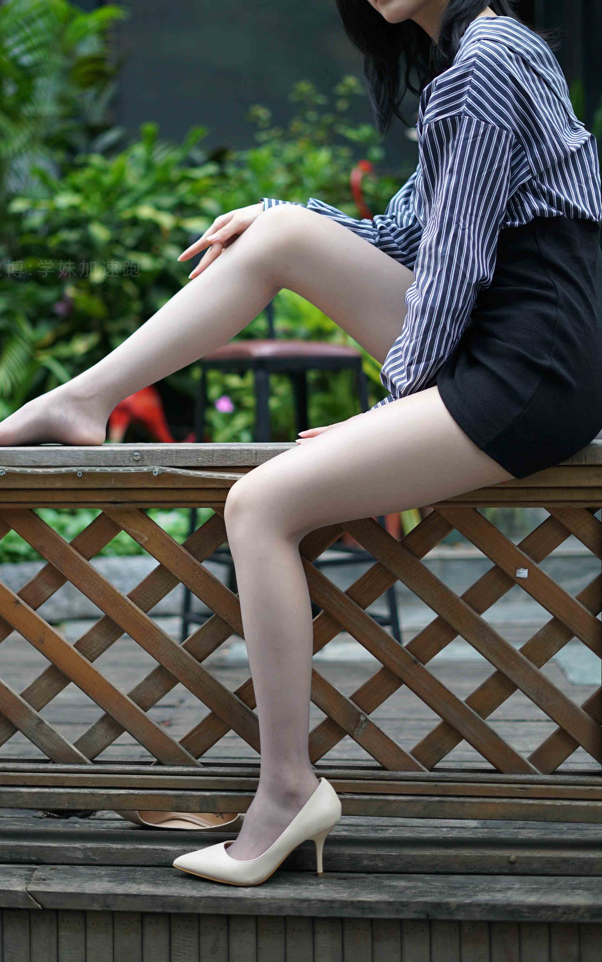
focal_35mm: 52
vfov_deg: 38.9
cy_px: 474
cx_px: 280
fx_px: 1365
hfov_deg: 24.9
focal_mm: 50
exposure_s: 1/400
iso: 200
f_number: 1.8
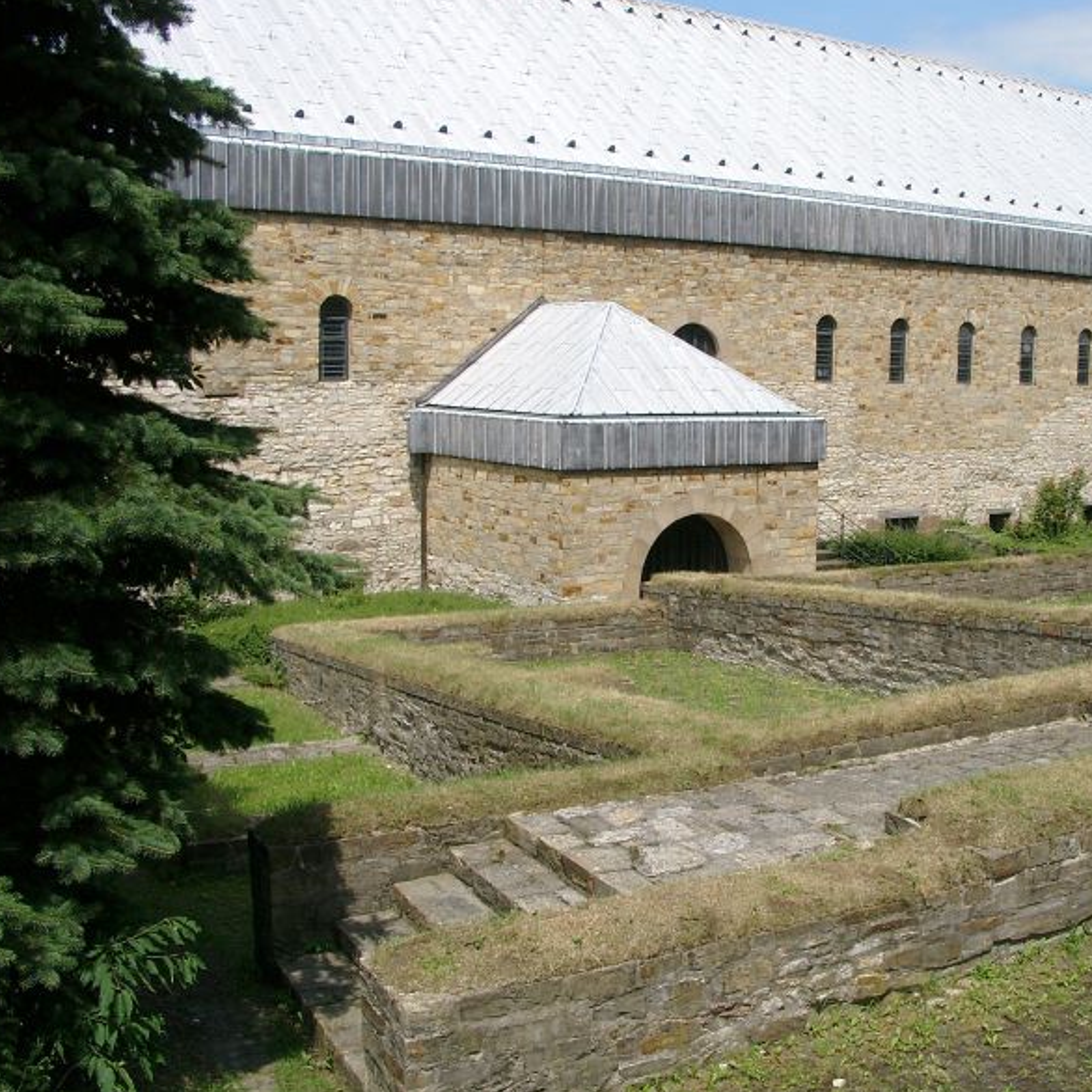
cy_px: 540
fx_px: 1463
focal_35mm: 41
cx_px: 721
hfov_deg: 40.5
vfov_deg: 40.9
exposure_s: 1/946
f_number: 4
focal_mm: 7.13
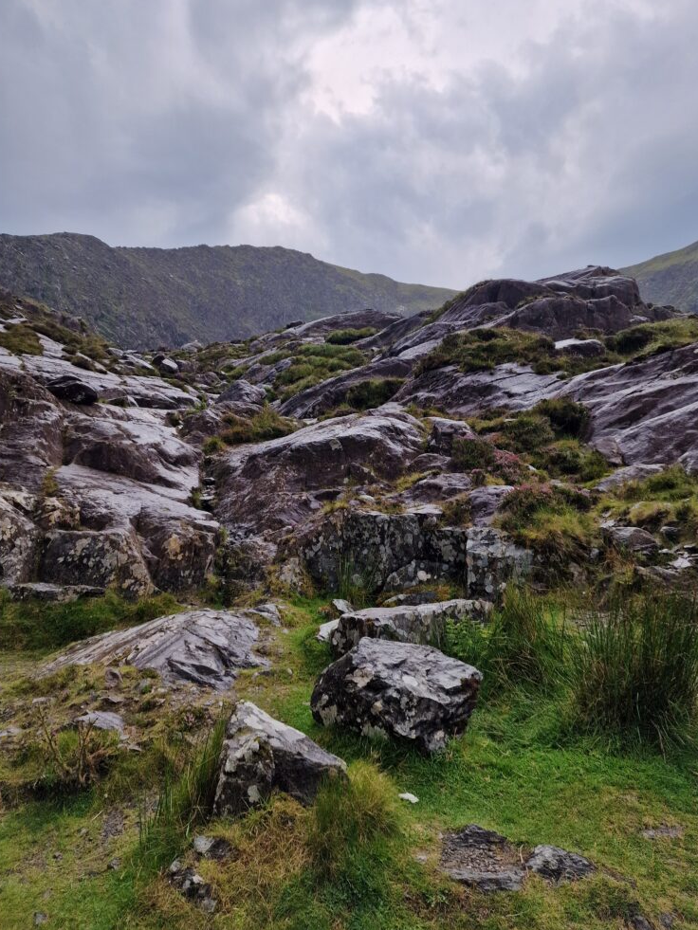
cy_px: 447
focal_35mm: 24
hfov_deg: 56.8
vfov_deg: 71.6
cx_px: 351
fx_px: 645
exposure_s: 1/180
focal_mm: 6.4
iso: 50
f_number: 1.8
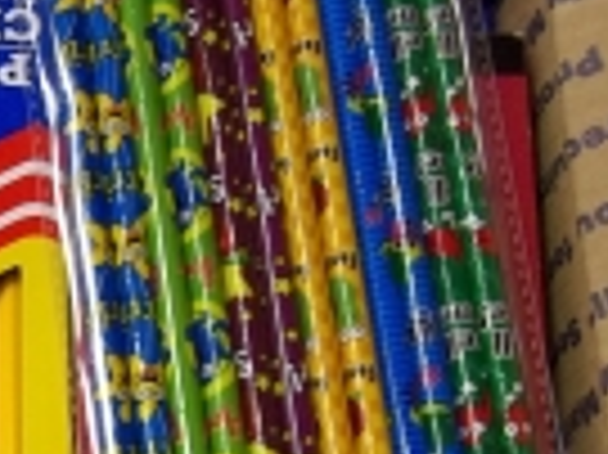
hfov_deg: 19.2
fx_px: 1667
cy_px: 562
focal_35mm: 95
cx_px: -176
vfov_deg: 14.9
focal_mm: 5.7
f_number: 2.9
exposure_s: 1/25
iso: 160
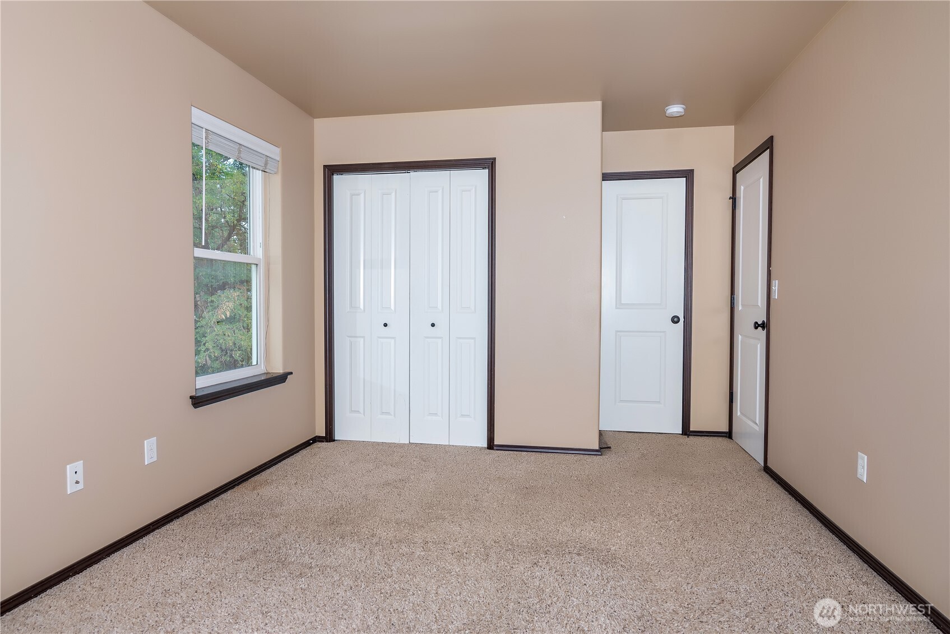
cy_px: 317
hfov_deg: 78.6
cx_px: 475
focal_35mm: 22
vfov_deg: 57.3
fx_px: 581
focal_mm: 22
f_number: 7.1
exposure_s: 1/160
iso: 200
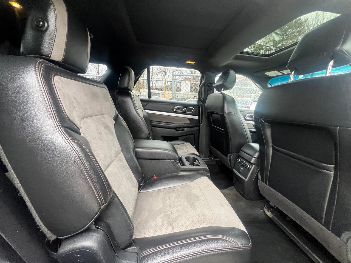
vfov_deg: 89.9
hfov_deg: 106.2
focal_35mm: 13
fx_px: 132
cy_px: 132
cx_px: 176
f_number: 1.8
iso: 250
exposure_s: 1/99
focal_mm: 1.57
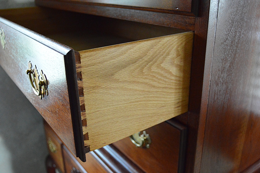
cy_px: 86
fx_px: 249
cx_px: 130
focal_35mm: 34
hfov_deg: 55.1
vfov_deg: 38.3
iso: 3200
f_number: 3.8
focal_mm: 23
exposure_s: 1/60
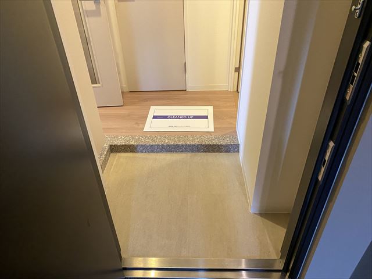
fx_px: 279
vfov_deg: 53.1
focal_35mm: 26
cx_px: 186
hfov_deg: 67.3
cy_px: 140
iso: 400
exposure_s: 1/50
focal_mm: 4.25
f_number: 1.8
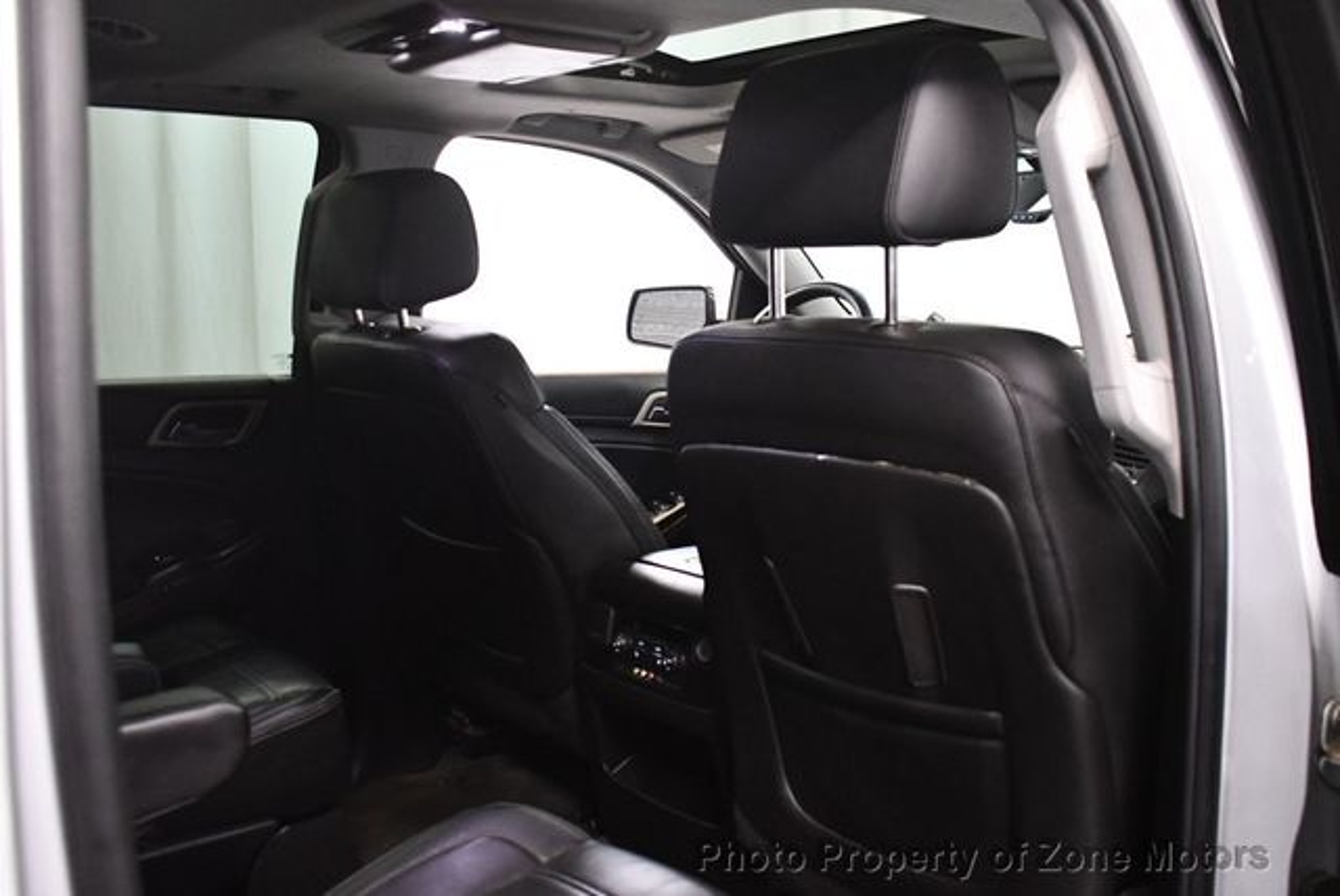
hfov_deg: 53.1
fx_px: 1341
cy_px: 448
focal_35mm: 36
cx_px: 670
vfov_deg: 36.9
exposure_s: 1/80
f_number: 3.5
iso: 3200
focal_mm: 18
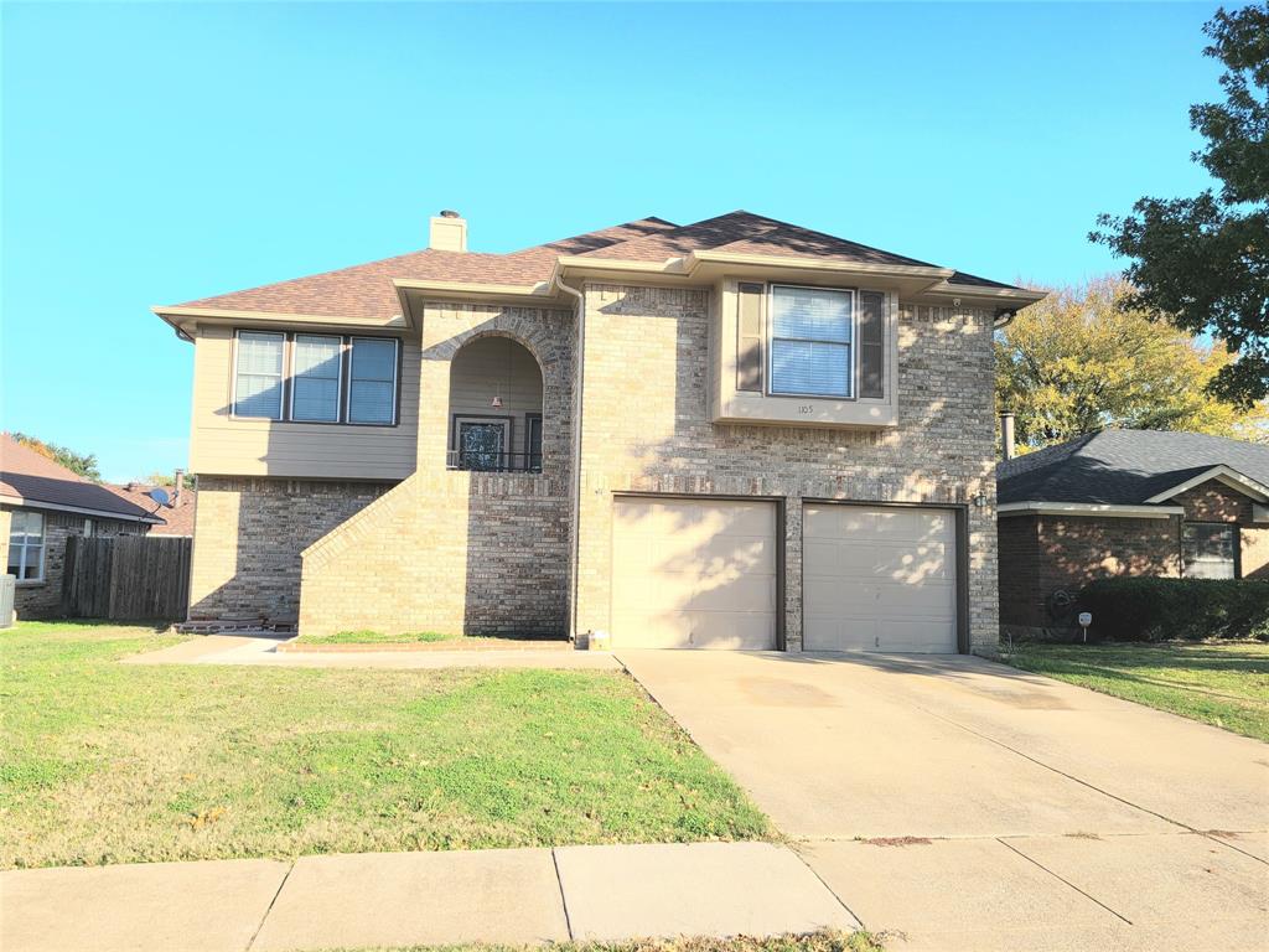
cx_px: 634
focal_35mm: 26
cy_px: 476
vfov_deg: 53.1
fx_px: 953
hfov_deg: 67.3
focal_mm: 5.4
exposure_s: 1/1667
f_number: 1.8
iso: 40
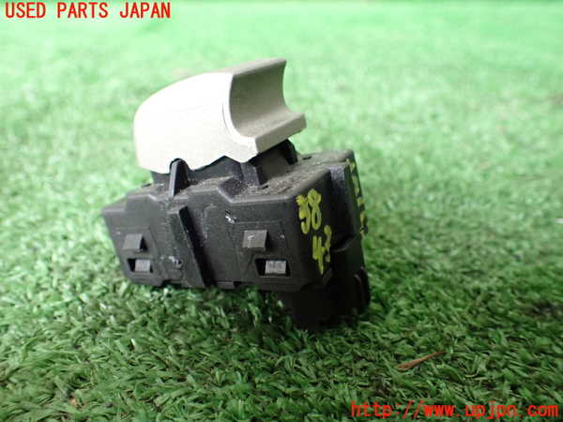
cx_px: 282
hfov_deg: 60.0
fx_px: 488
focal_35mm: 30
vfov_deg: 46.8
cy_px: 211
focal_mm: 5.4
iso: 800
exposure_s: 1/125
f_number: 2.3
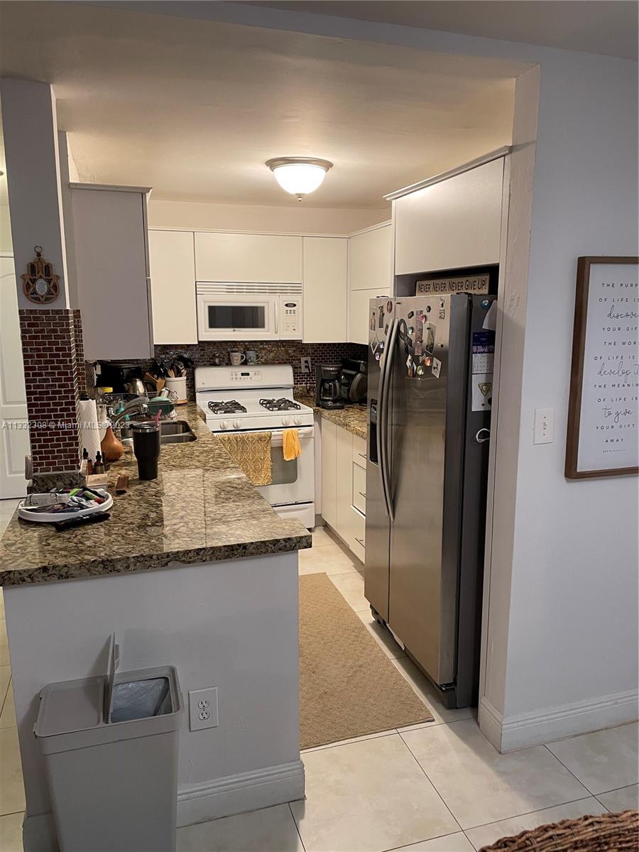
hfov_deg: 53.1
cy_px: 426
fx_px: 640
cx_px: 320
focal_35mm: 26
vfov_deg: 67.3
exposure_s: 1/60
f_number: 1.6
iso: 125
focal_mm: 4.2
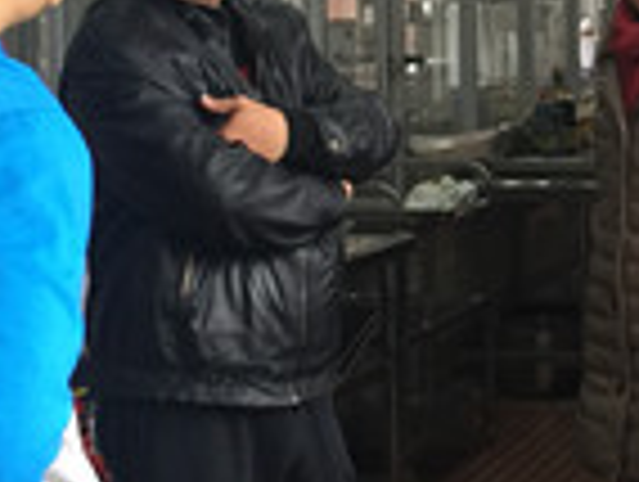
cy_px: 74
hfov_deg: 19.0
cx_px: 508
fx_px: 1886
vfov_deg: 14.4
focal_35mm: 102
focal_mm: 4.15
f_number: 2.2
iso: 64
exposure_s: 1/33
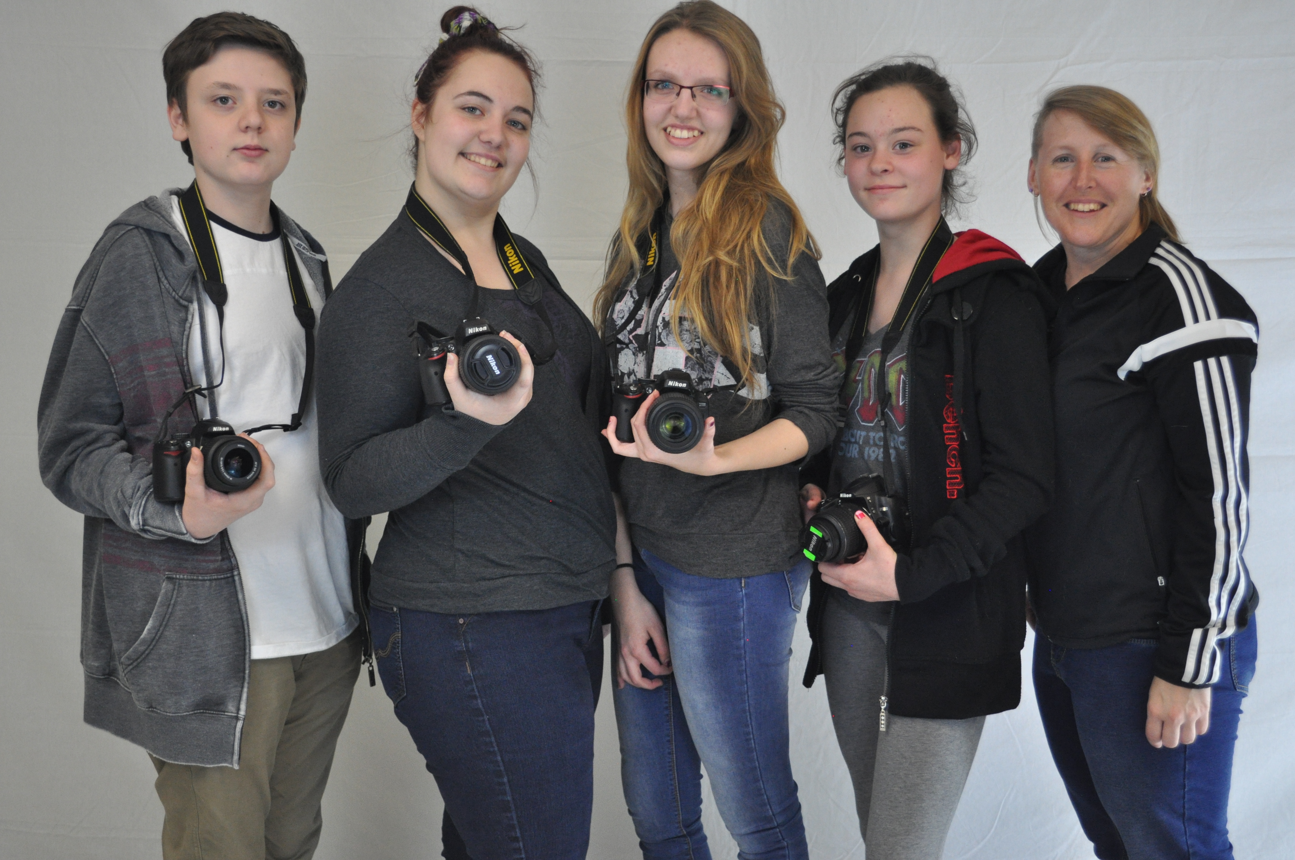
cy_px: 430
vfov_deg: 28.0
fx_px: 1725
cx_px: 648
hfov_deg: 41.2
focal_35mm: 48
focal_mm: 32
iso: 900
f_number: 4.8
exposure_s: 1/30
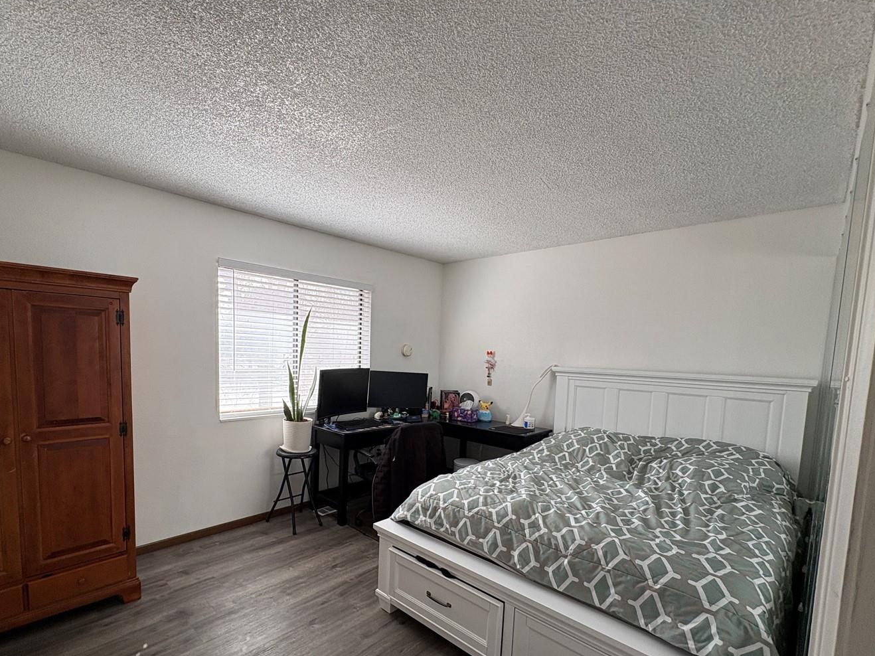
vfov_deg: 74.0
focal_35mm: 17
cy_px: 390
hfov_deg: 90.7
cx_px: 393
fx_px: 430
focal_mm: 2.22
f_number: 2.2
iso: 64
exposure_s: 1/128
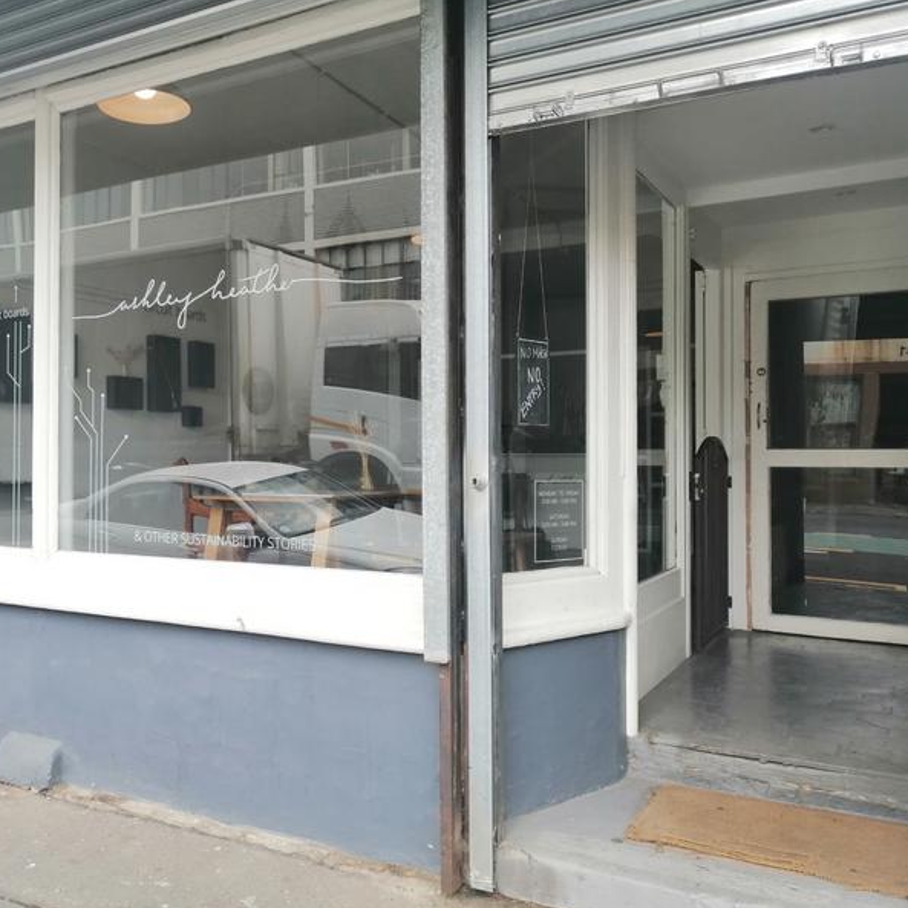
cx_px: 354
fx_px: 920
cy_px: 453
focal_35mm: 31
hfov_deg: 52.1
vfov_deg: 52.5
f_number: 1.8
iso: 50
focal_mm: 3.96
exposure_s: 1/325
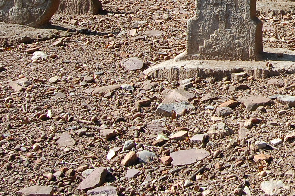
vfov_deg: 14.2
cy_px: -65
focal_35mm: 92
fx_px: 753
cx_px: 414
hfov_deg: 19.8
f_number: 10
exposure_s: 1/250
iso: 360
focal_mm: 20
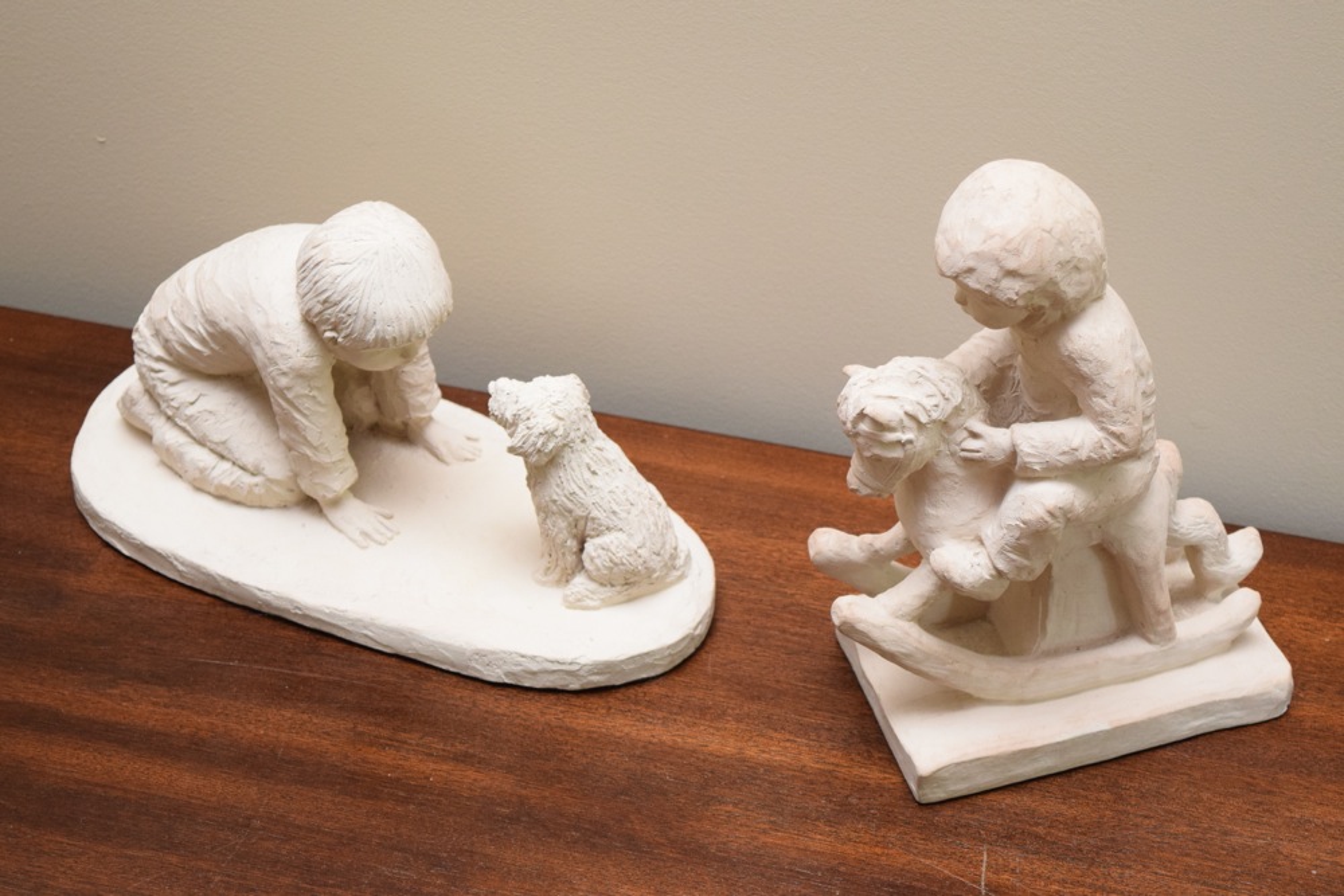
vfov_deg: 16.6
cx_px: 672
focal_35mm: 82
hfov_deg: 24.6
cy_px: 448
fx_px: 3080
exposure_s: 1/60
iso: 1800
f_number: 5.6
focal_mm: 55
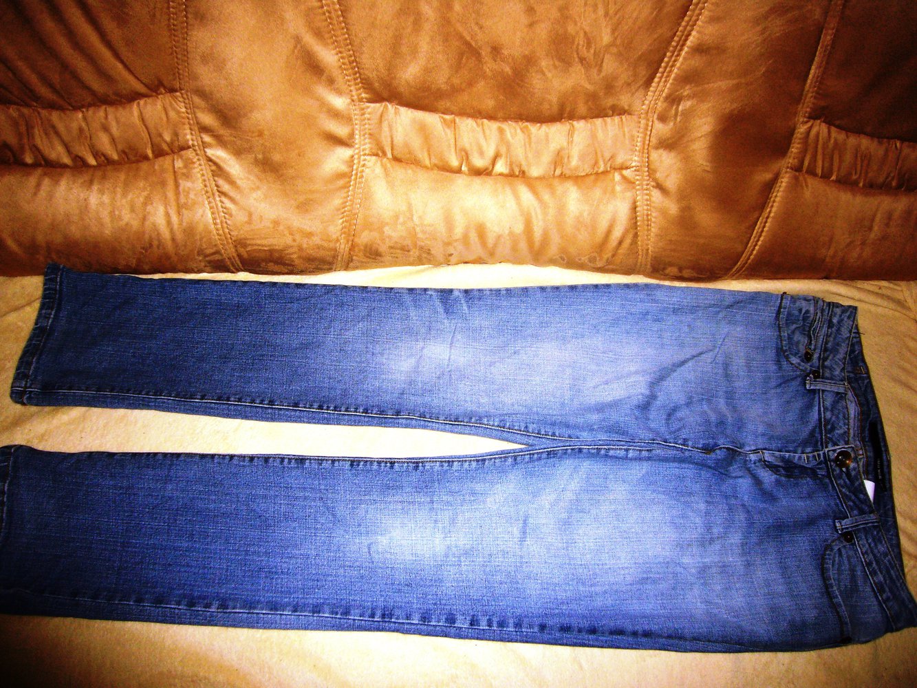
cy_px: 344
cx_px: 458
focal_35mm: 28
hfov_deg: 63.4
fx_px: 742
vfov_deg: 49.8
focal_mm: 4.6
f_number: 2.8
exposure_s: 1/30
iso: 100
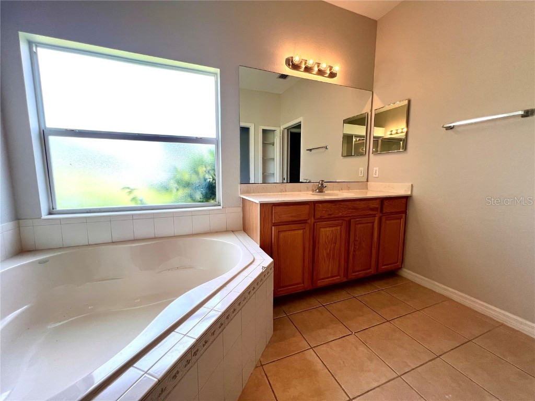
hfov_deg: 106.2
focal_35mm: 13
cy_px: 200
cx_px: 268
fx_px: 201
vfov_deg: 89.9
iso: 80
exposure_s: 1/120
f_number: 1.8
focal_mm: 1.57
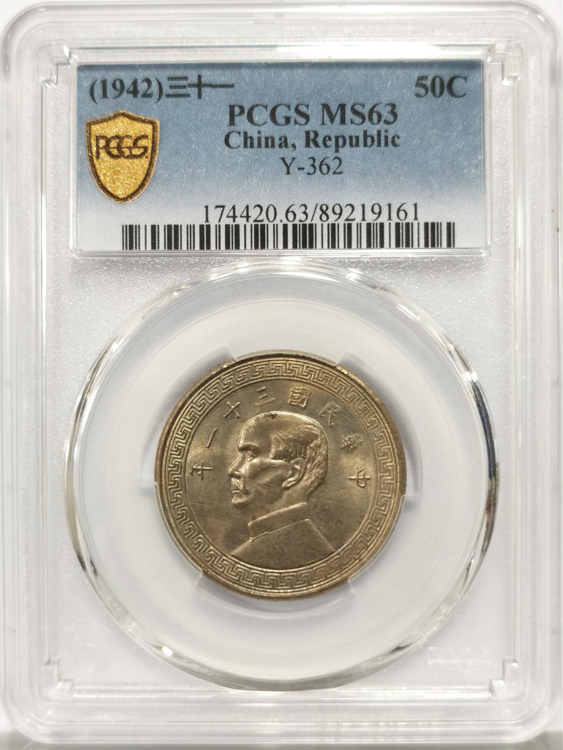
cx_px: 282
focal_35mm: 54
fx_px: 1171
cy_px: 375
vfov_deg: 35.5
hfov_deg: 27.0
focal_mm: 5.56
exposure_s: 1/100
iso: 125
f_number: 16
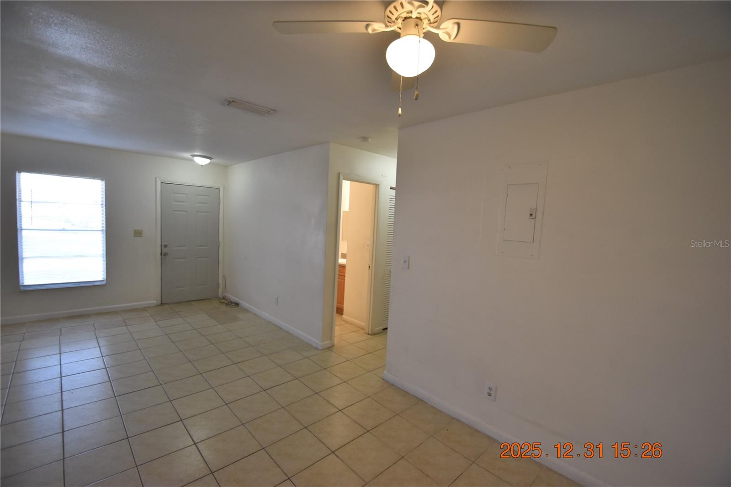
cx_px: 366
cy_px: 244
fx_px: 305
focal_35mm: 15
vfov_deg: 77.3
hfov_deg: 100.4
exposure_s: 1/90
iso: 800
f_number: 3.5
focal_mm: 10
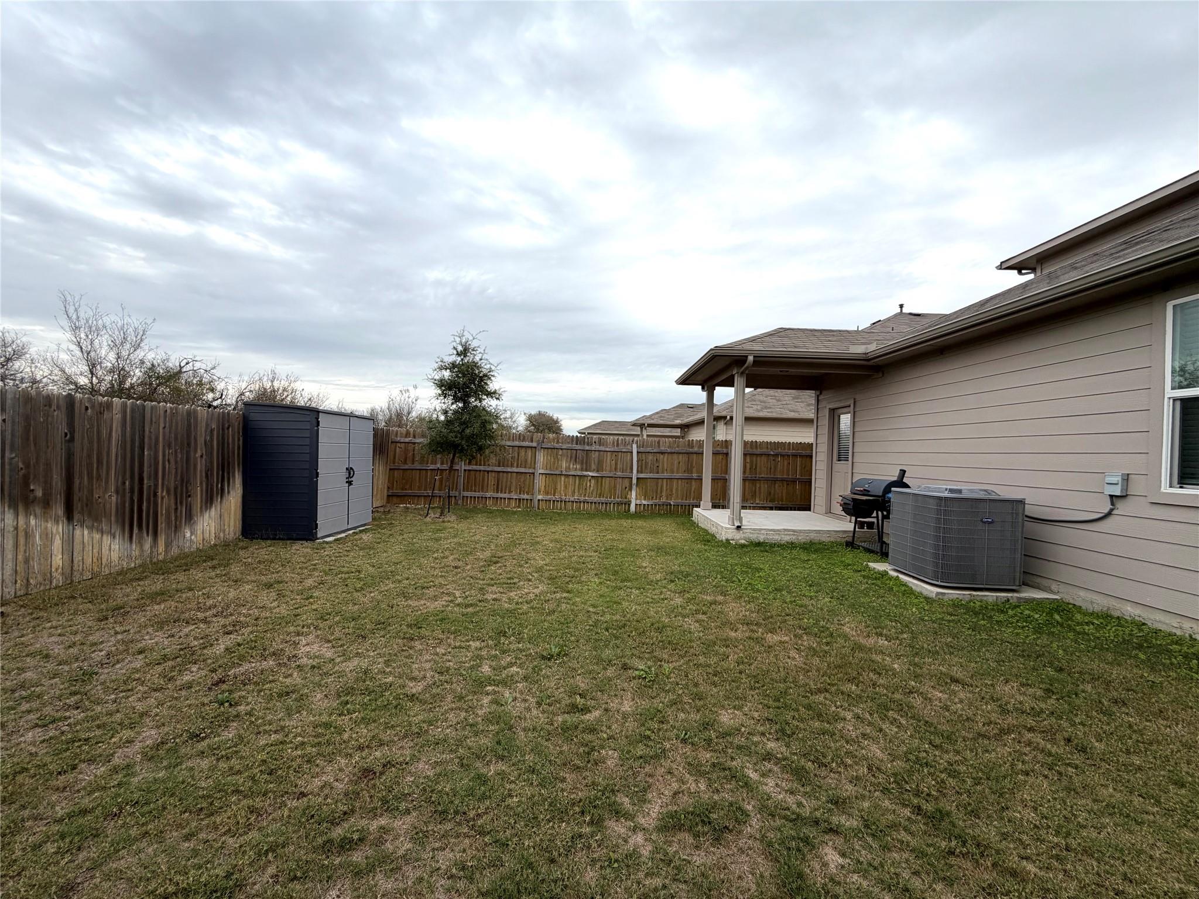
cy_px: 450
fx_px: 485
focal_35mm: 14
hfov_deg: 102.1
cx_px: 600
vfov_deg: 85.7
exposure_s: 1/770
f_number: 2.2
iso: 32
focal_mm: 2.22
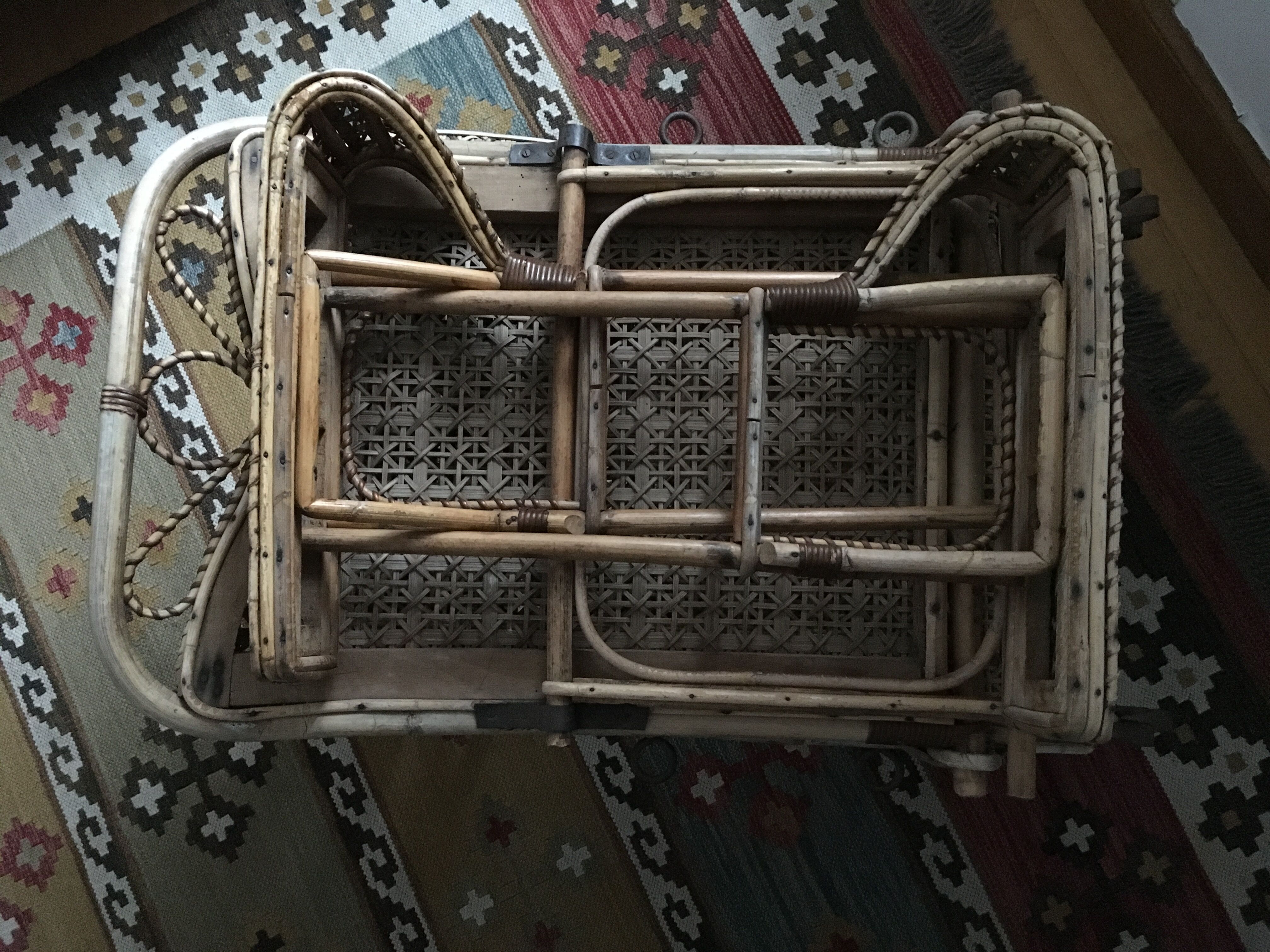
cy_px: 476
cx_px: 635
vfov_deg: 48.2
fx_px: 1064
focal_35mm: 29
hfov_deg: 61.7
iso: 800
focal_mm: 4.15
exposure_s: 1/17
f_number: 2.2
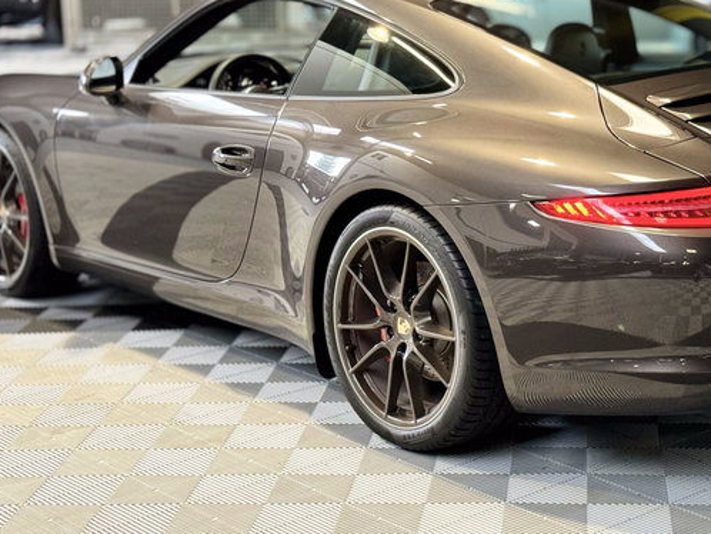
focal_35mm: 74
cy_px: 166
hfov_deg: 26.1
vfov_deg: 19.8
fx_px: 1521
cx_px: 484
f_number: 1.78
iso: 250
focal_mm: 6.86
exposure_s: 1/50
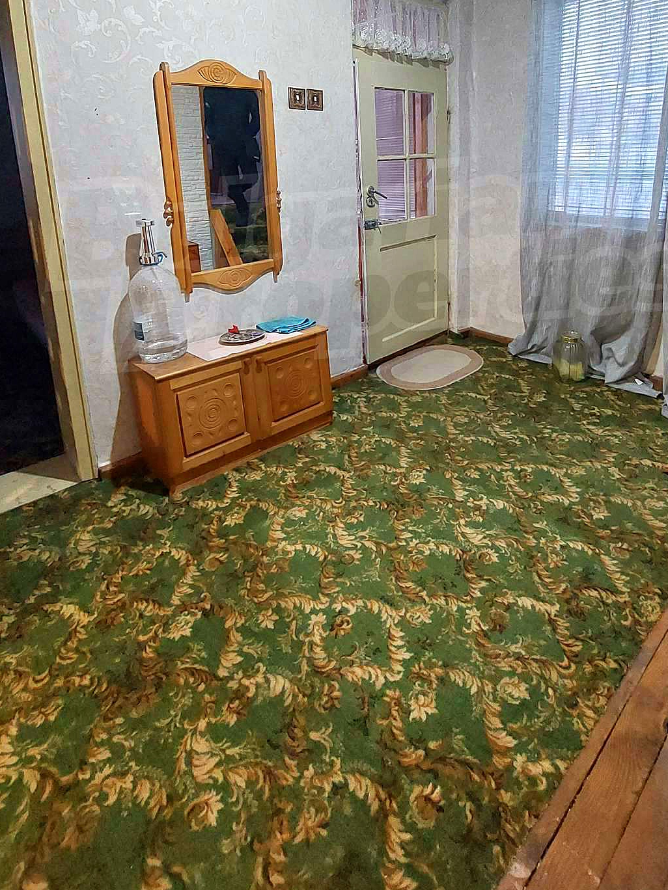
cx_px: 370
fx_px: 489
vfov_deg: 80.5
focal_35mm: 19
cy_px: 265
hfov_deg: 68.5
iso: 400
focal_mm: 1.74
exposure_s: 1/33
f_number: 2.2
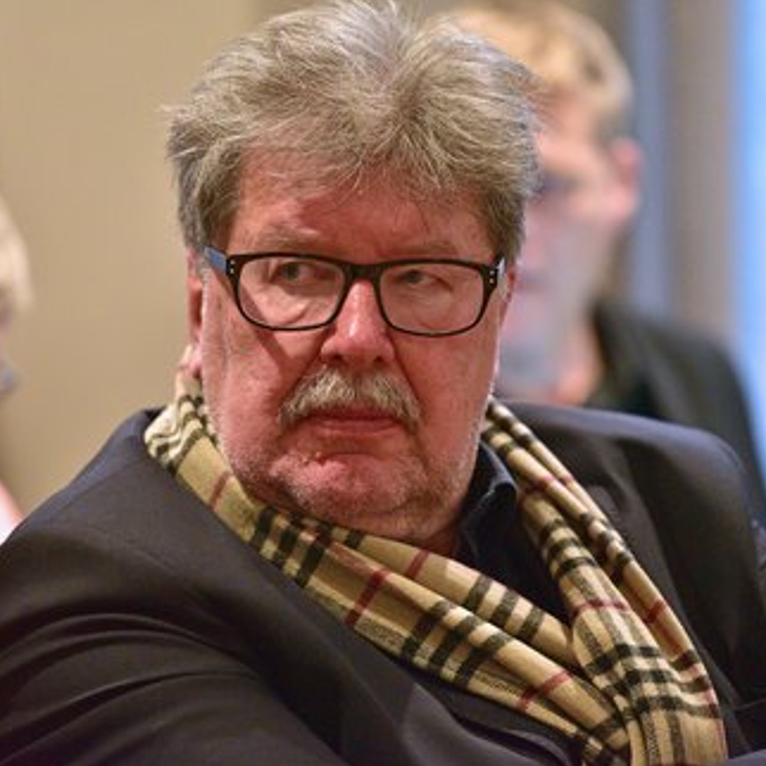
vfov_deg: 6.6
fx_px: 6609
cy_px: 375
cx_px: 416
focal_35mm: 264
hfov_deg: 6.6
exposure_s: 1/100
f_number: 2.8
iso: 5000
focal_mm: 200
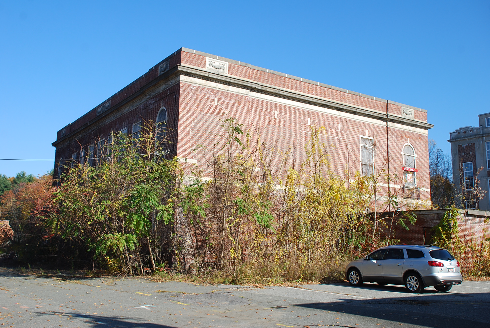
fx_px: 491
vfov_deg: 37.0
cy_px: 164
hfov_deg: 53.1
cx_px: 245
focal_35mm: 36
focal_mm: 24
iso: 100
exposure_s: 1/200
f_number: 7.1
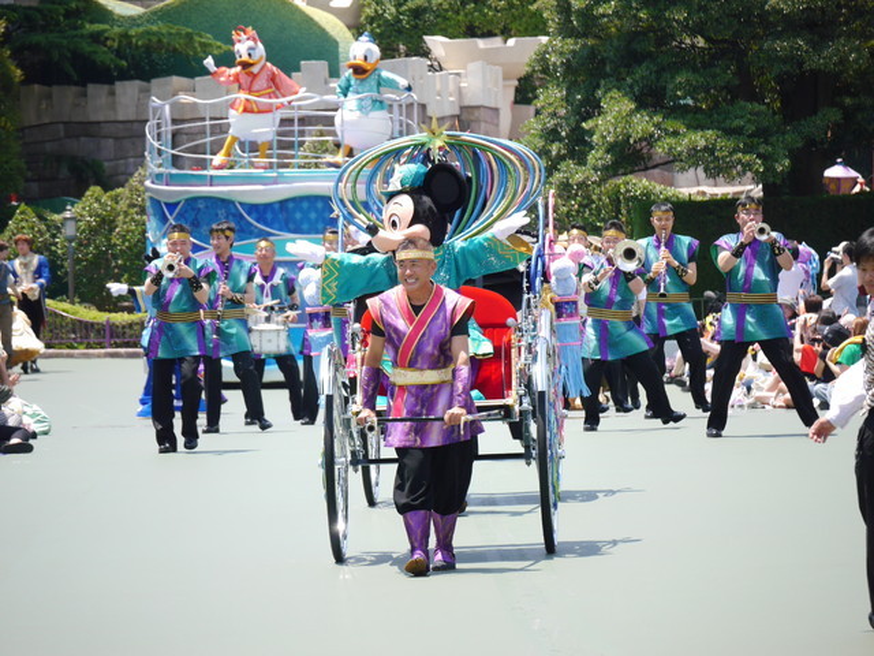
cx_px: 437
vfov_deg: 5.0
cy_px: 328
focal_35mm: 300
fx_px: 7575
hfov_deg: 6.6
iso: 200
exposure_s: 1/320
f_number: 5.6
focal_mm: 150
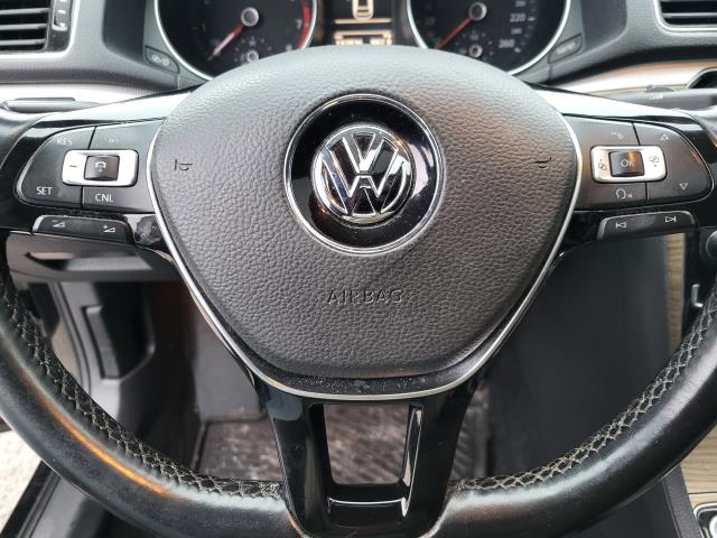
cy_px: 269
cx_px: 358
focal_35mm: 26
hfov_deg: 67.3
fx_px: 539
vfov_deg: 53.1
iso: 400
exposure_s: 1/40
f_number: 1.8
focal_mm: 5.4
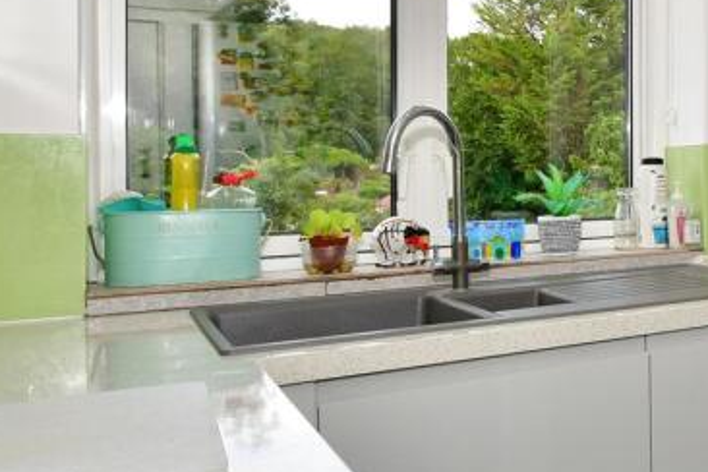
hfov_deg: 34.8
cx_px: 886
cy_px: 167
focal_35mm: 42
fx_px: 826
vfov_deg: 31.7
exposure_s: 1/160
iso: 250
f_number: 7.1
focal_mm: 10
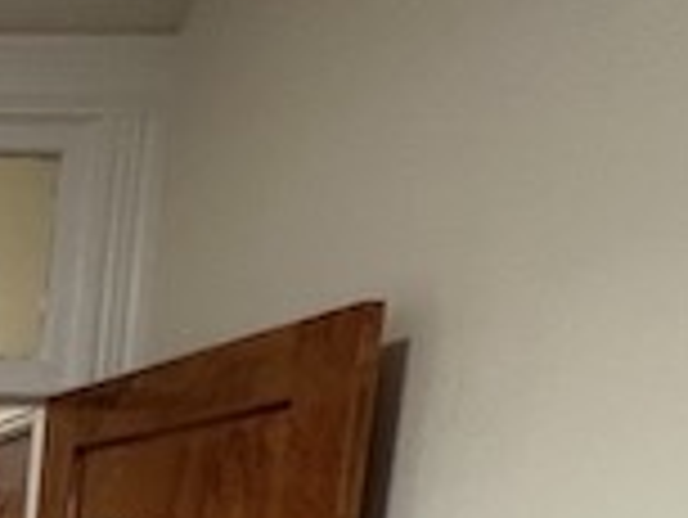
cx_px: -724
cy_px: 883
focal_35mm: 68
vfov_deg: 18.0
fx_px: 1353
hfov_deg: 18.1
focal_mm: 1.57
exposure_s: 1/60
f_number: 1.8
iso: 160
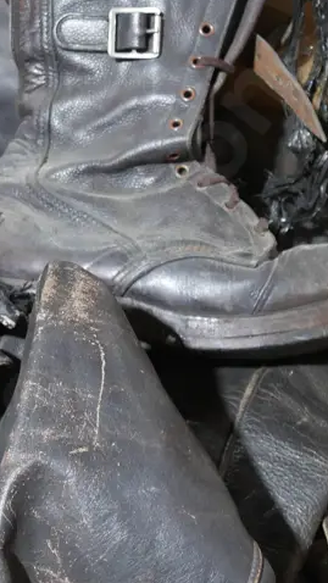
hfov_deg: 17.2
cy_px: 295
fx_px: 1082
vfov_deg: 30.1
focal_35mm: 70
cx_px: 108
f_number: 3.6
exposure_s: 1/60
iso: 800
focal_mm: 15
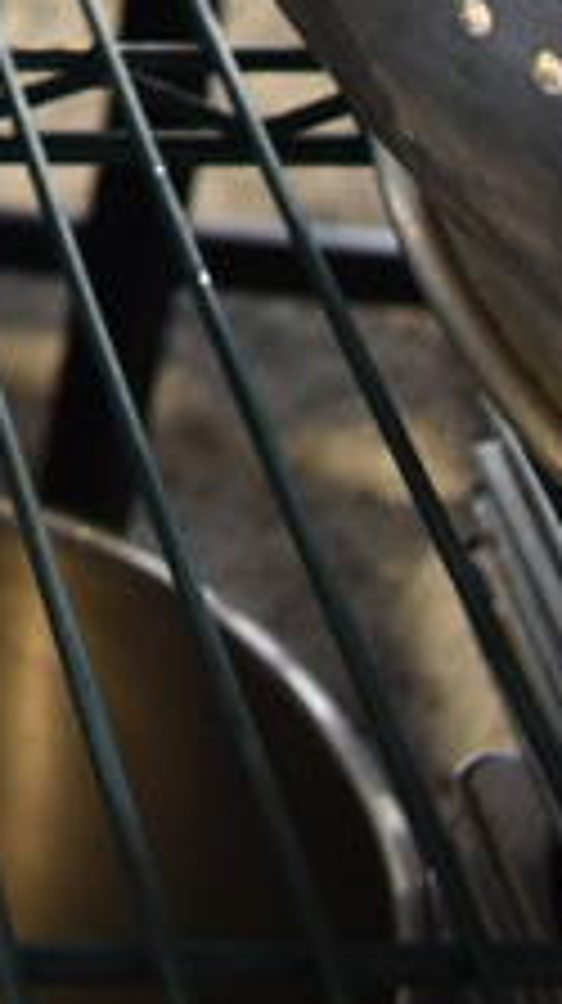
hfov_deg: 9.3
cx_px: -769
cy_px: -876
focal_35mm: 116
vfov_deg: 15.5
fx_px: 3081
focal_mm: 18
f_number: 3.5
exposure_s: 1/30
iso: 640
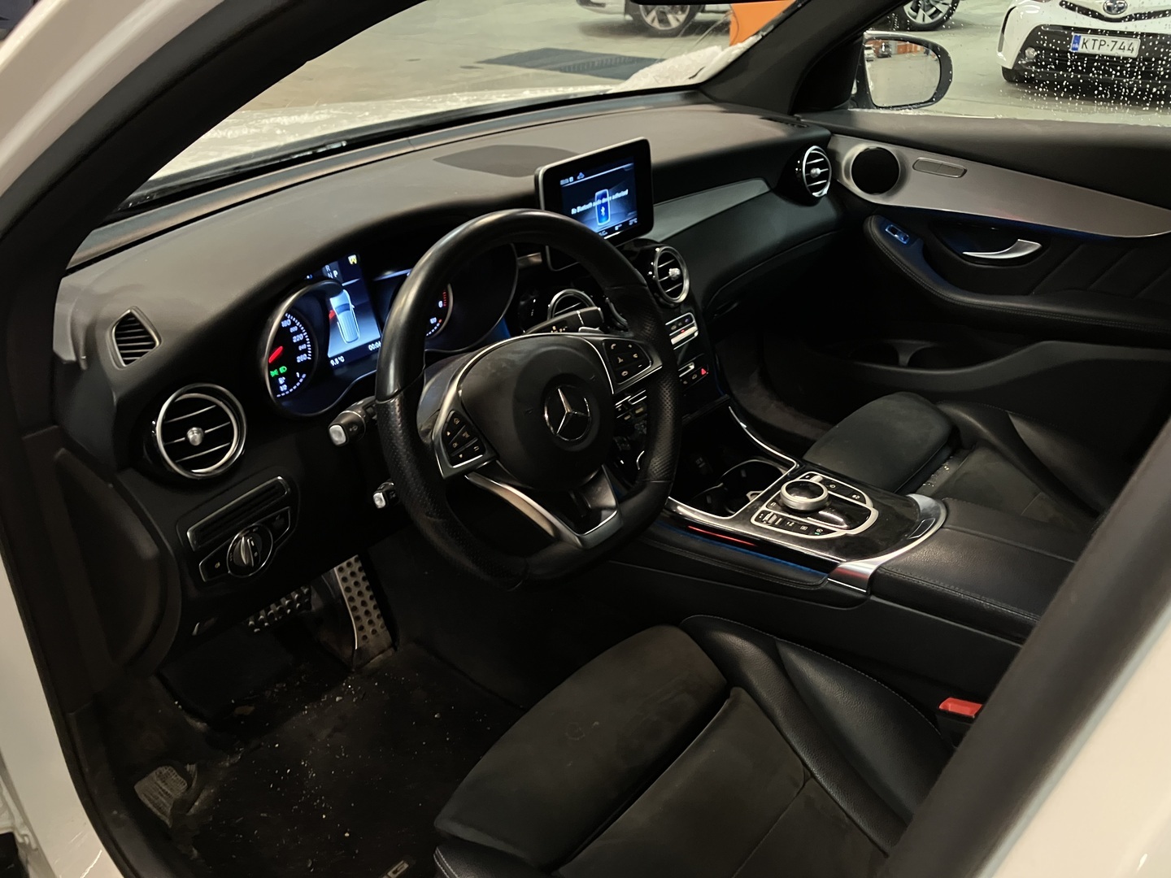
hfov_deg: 63.4
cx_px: 586
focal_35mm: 28
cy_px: 439
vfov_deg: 49.7
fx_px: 947
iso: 400
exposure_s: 1/25
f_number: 1.8
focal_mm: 3.99
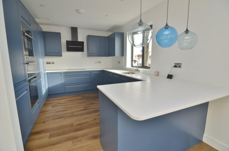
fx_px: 105
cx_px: 114
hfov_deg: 95.1
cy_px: 76
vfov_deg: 71.8
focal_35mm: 16
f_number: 5
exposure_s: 1/100
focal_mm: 11
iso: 200
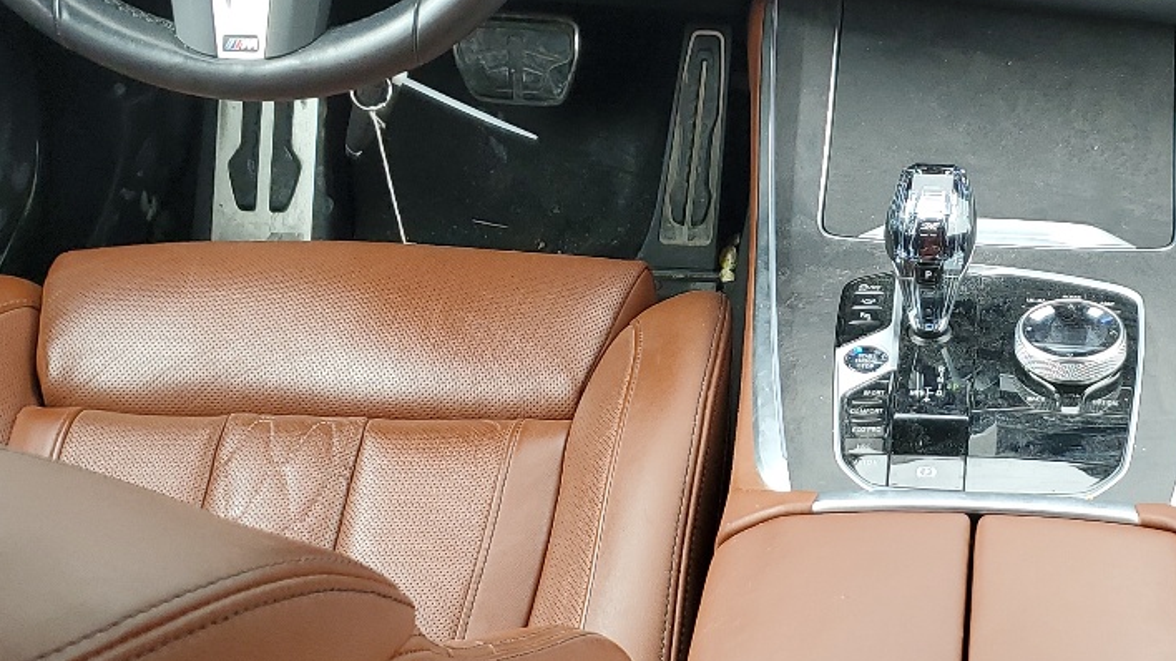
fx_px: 1995
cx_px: 953
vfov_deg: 18.8
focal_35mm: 64
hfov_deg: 31.9
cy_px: 231
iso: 50
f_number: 1.5
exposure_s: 1/120
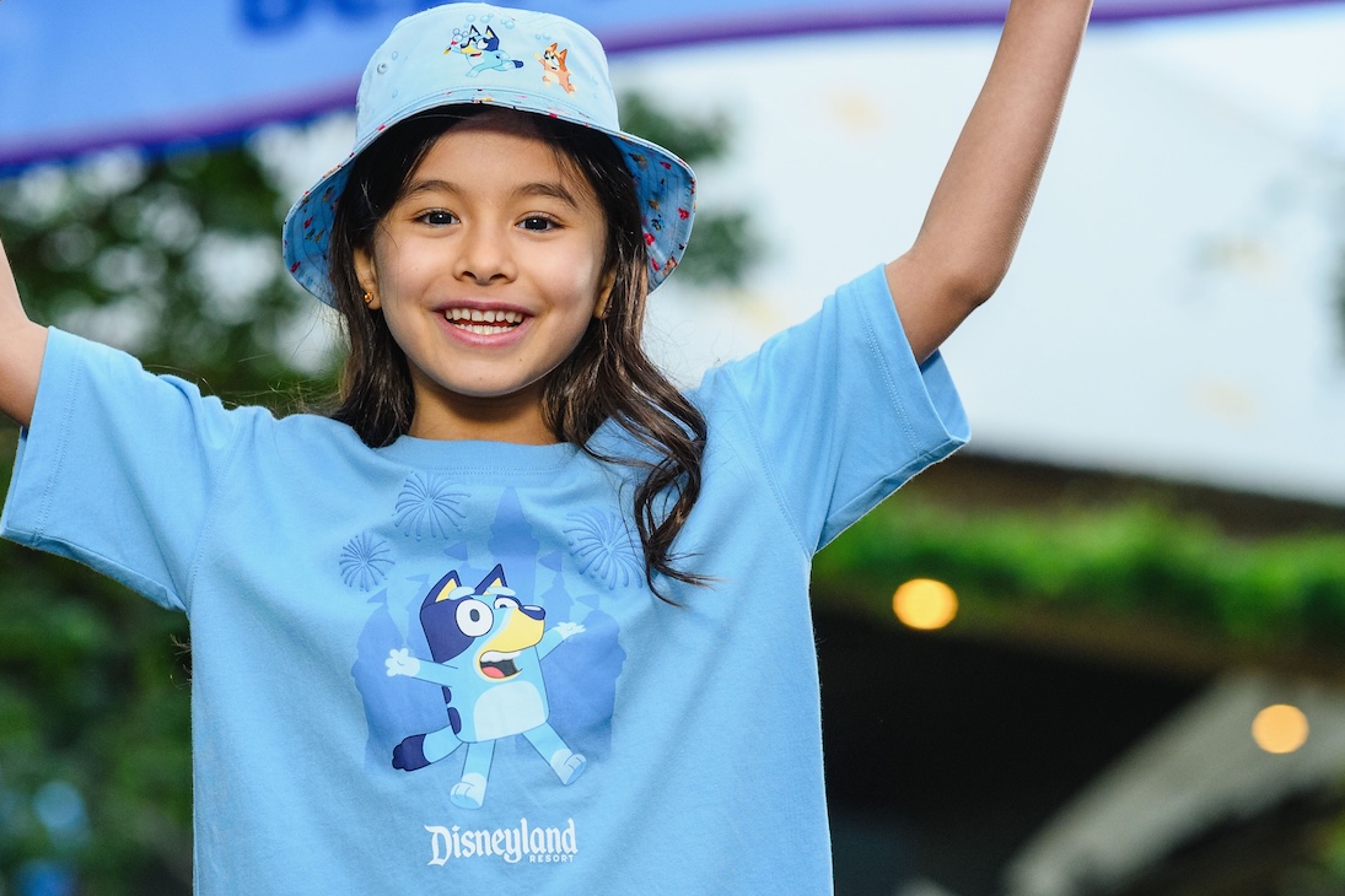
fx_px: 5566
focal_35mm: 149
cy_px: 260
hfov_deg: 13.8
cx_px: 696
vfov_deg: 9.2
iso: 1600
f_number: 3.2
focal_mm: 85
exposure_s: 1/200
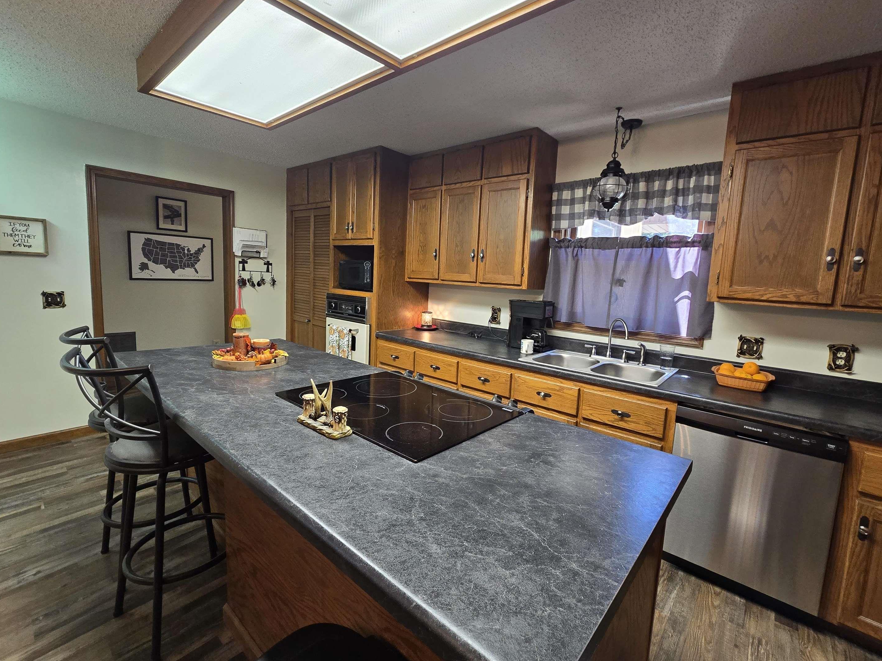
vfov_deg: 85.6
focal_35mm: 14
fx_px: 357
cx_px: 467
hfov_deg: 102.0
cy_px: 315
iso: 200
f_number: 2.2
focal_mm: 2.2
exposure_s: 1/60
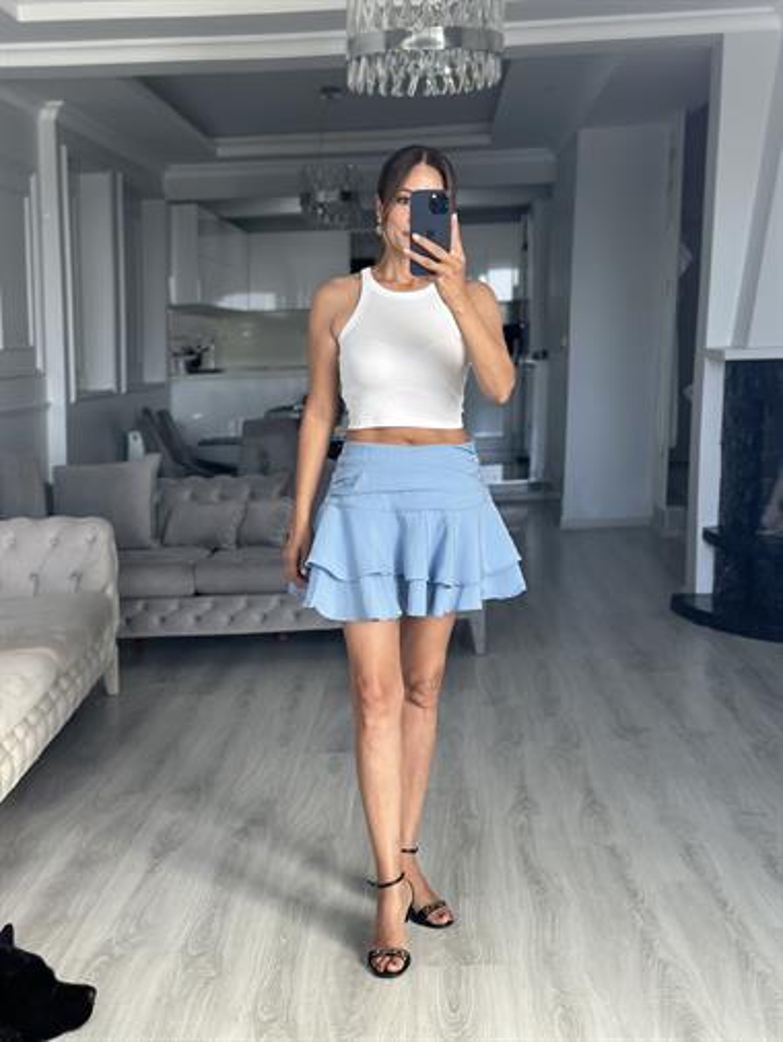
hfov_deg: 30.3
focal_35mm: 48
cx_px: 392
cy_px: 521
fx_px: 1446
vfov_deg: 39.6
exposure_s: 1/145
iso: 125
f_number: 1.78
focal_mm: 6.86
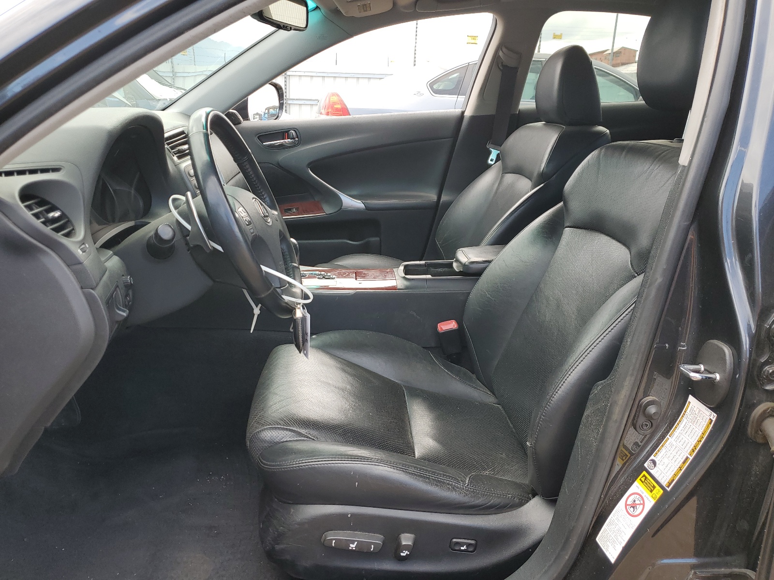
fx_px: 581
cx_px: 387
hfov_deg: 67.3
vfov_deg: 53.1
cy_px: 290
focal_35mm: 26
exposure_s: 1/263
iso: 50
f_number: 1.5
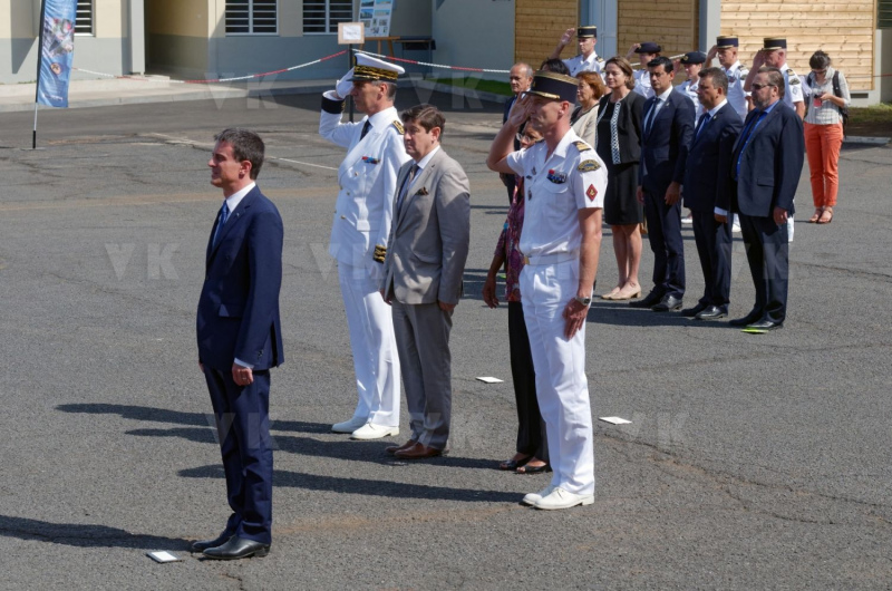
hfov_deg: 19.5
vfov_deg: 13.0
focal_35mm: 105
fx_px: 2596
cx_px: 446
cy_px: 296
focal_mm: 70
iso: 200
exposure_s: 1/800
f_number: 8
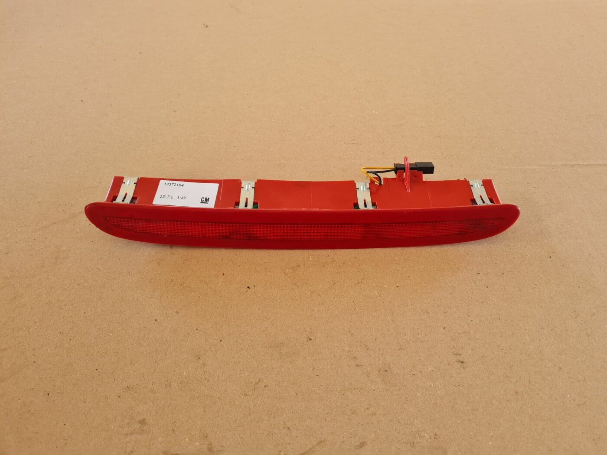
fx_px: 456
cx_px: 304
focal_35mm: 26
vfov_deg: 53.1
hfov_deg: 67.3
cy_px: 228
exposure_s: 1/120
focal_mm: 5.4
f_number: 1.8
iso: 200
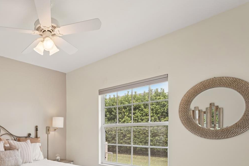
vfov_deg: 46.0
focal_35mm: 27
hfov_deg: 62.3
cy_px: 130
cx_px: 51
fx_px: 185
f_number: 8
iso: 400
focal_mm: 16.5
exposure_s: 1/50
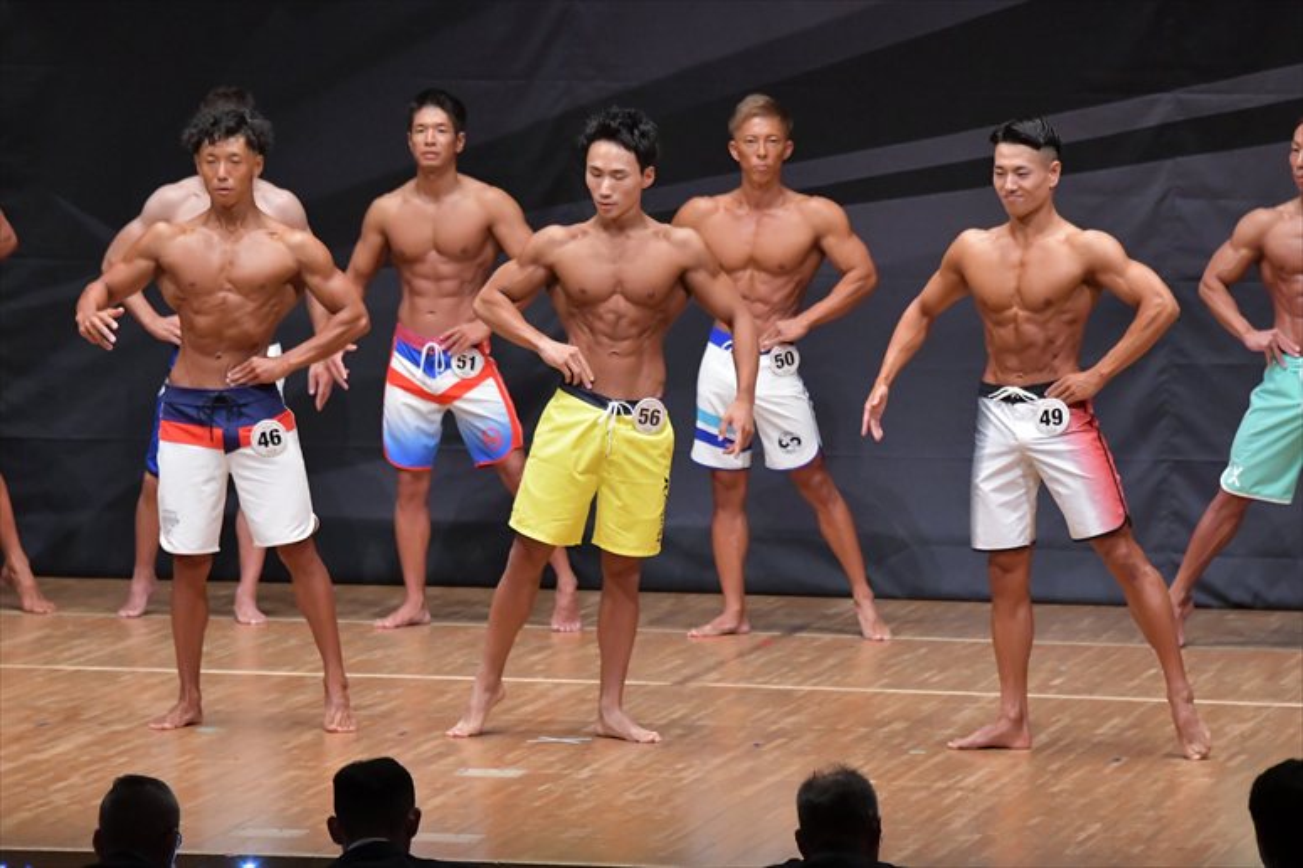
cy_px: 434
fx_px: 8140
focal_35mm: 225
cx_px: 652
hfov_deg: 9.2
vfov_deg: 6.1
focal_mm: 150
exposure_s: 1/400
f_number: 5.6
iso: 6400
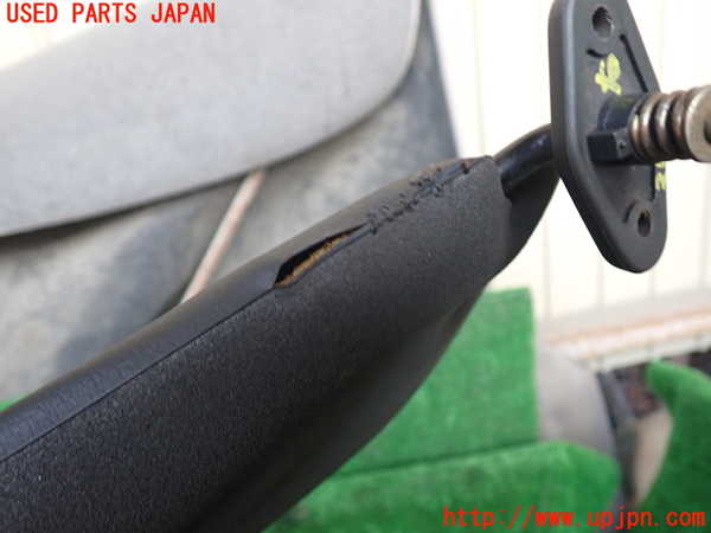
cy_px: 266
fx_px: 616
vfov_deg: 46.8
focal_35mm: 30
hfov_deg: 60.0
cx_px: 356
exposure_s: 1/30
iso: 320
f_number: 2.3
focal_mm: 5.4
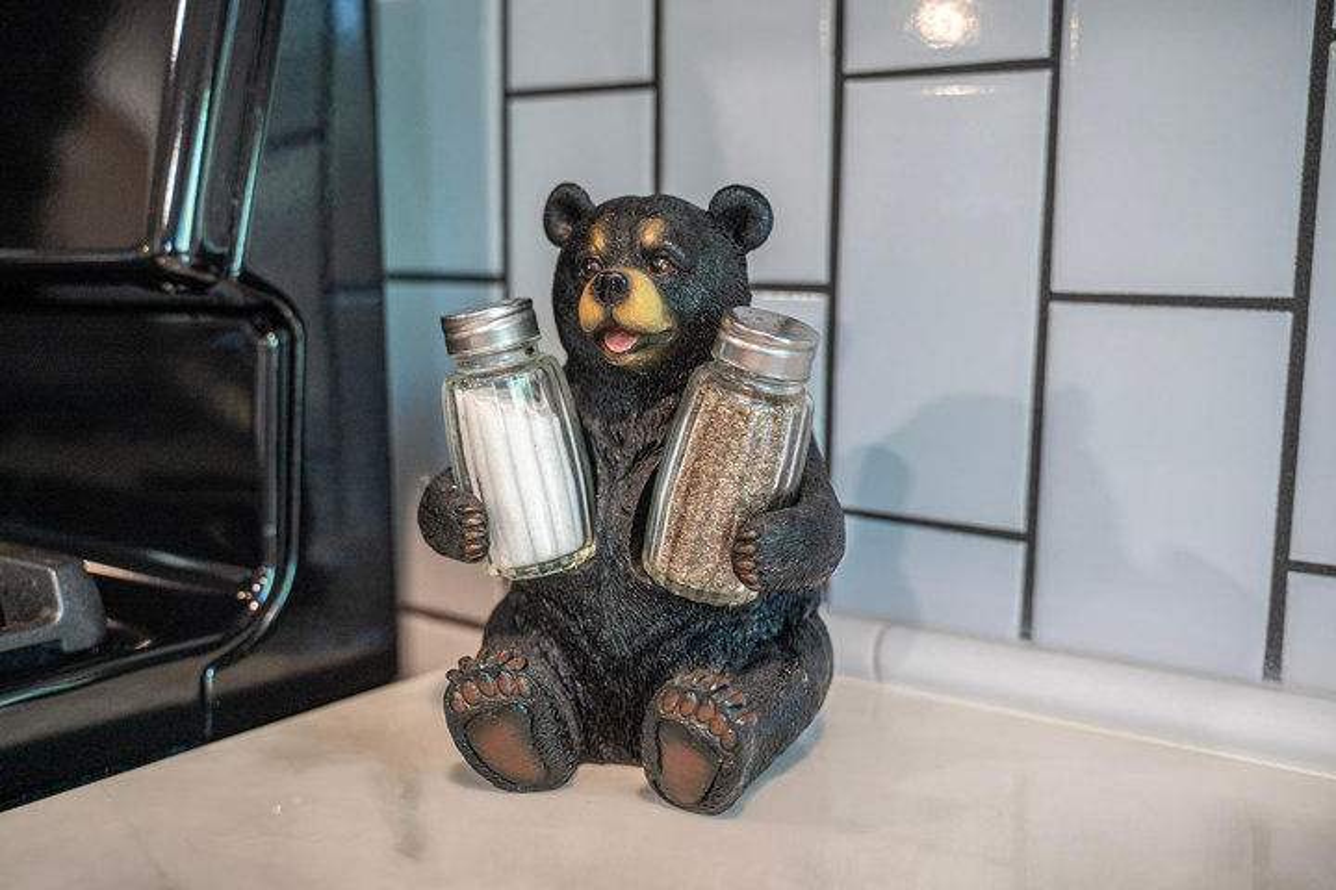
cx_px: 668
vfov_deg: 35.9
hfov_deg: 51.9
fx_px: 1373
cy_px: 445
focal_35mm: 37
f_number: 3.5
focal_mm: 37
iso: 500
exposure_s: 1/60
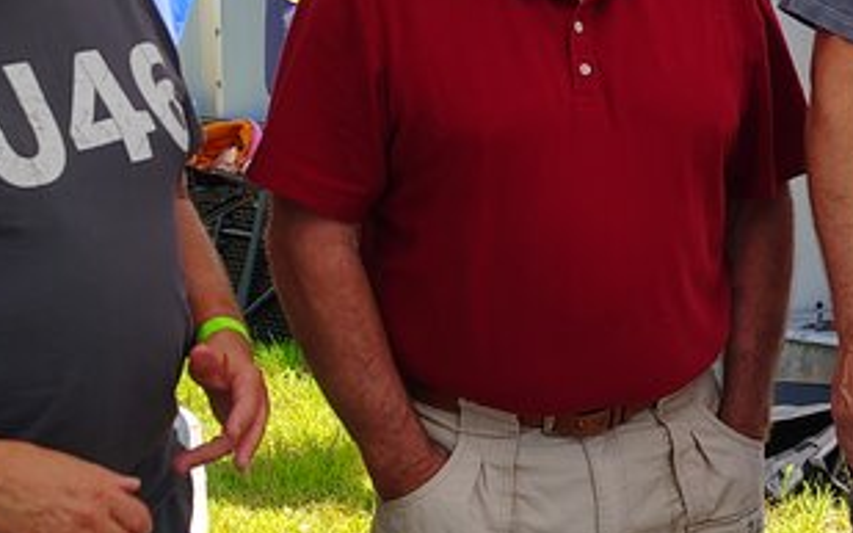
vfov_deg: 13.2
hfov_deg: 20.1
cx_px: 914
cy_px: 122
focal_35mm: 99
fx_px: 2301
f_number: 1.8
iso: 100
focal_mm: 5.56
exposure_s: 1/268
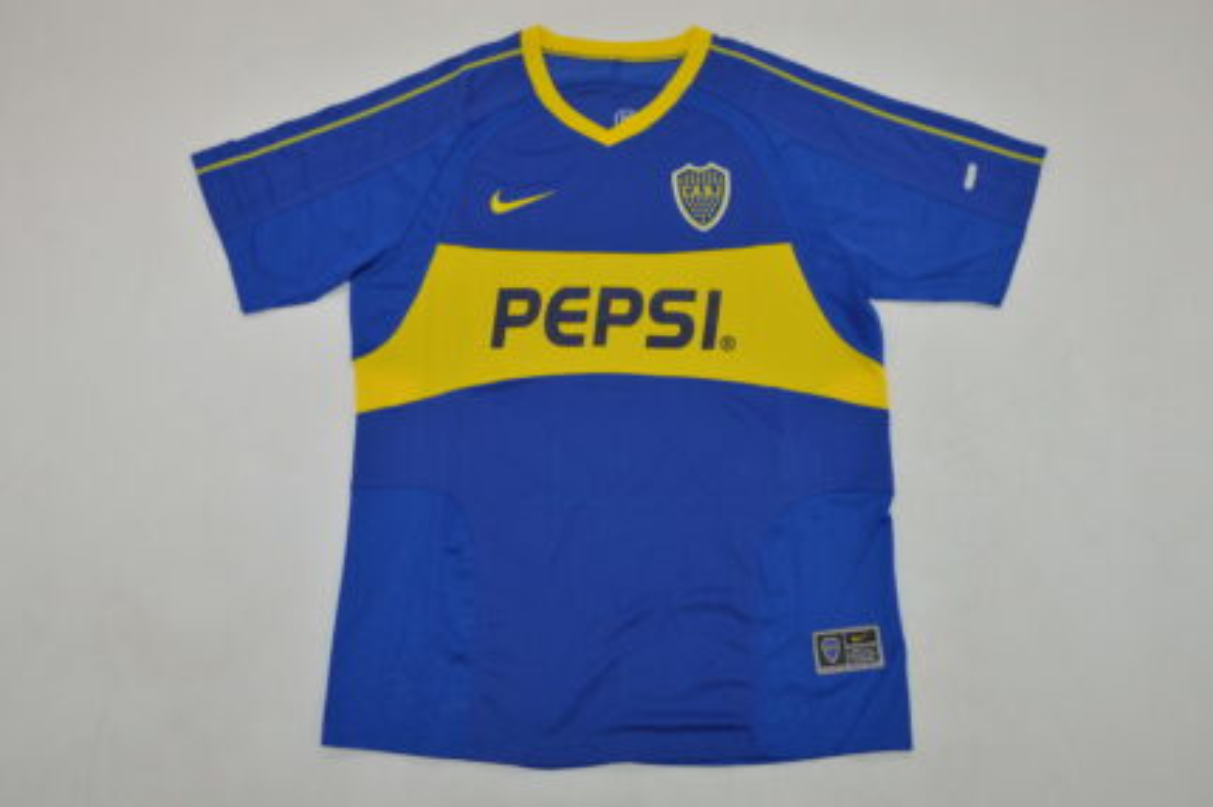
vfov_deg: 41.7
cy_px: 404
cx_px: 606
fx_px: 1061
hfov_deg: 59.5
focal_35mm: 32
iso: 400
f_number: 10
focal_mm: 21
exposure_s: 1/200
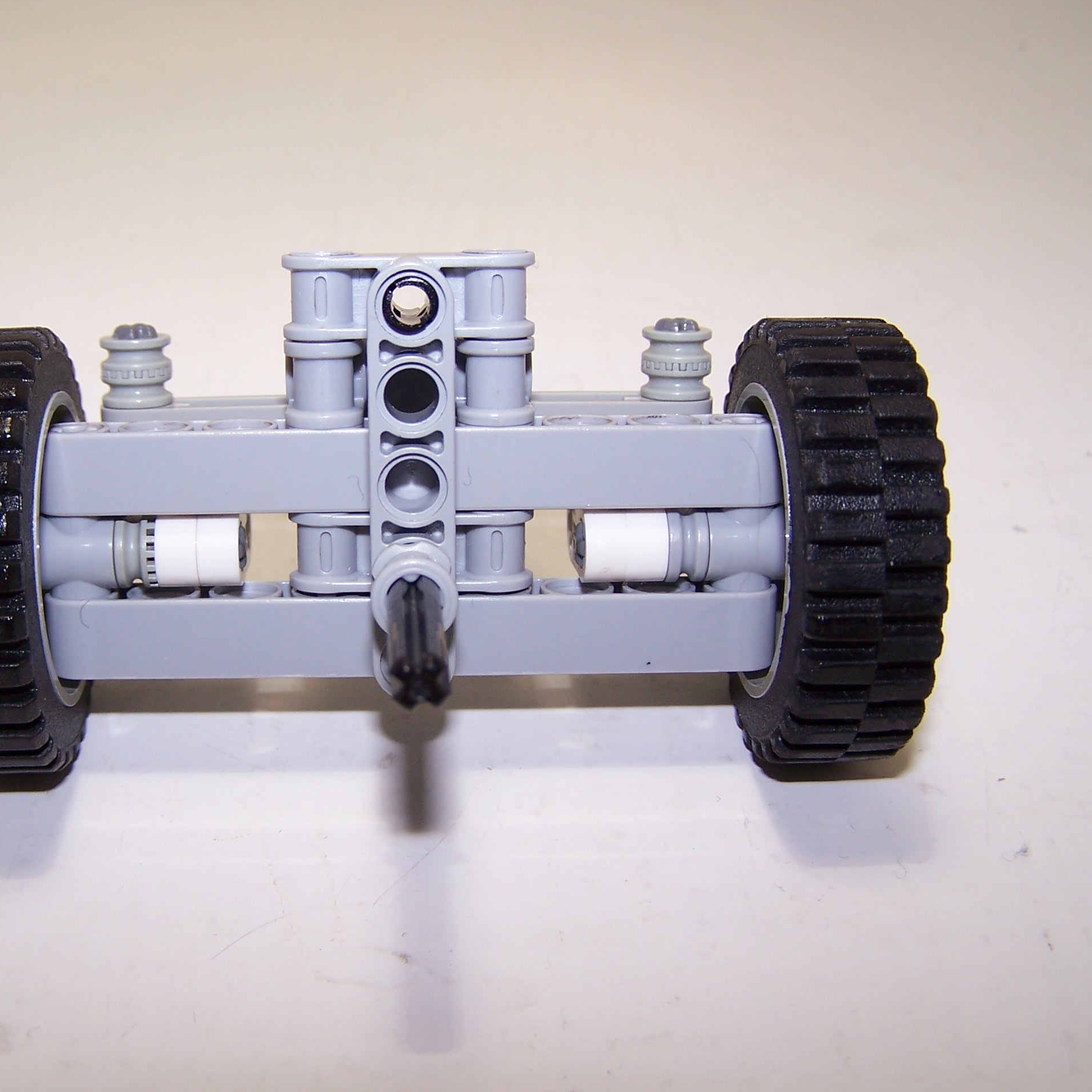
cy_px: 546
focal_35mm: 45
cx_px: 424
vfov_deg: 37.6
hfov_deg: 37.4
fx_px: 1606
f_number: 2.8
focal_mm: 6.3
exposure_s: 1/60
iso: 80
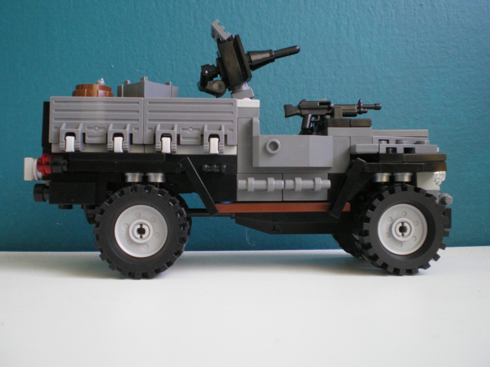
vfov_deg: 37.7
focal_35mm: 38
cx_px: 245
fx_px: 538
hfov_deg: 49.0
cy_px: 184
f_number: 3.1
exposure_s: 1/30
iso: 320
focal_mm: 6.3
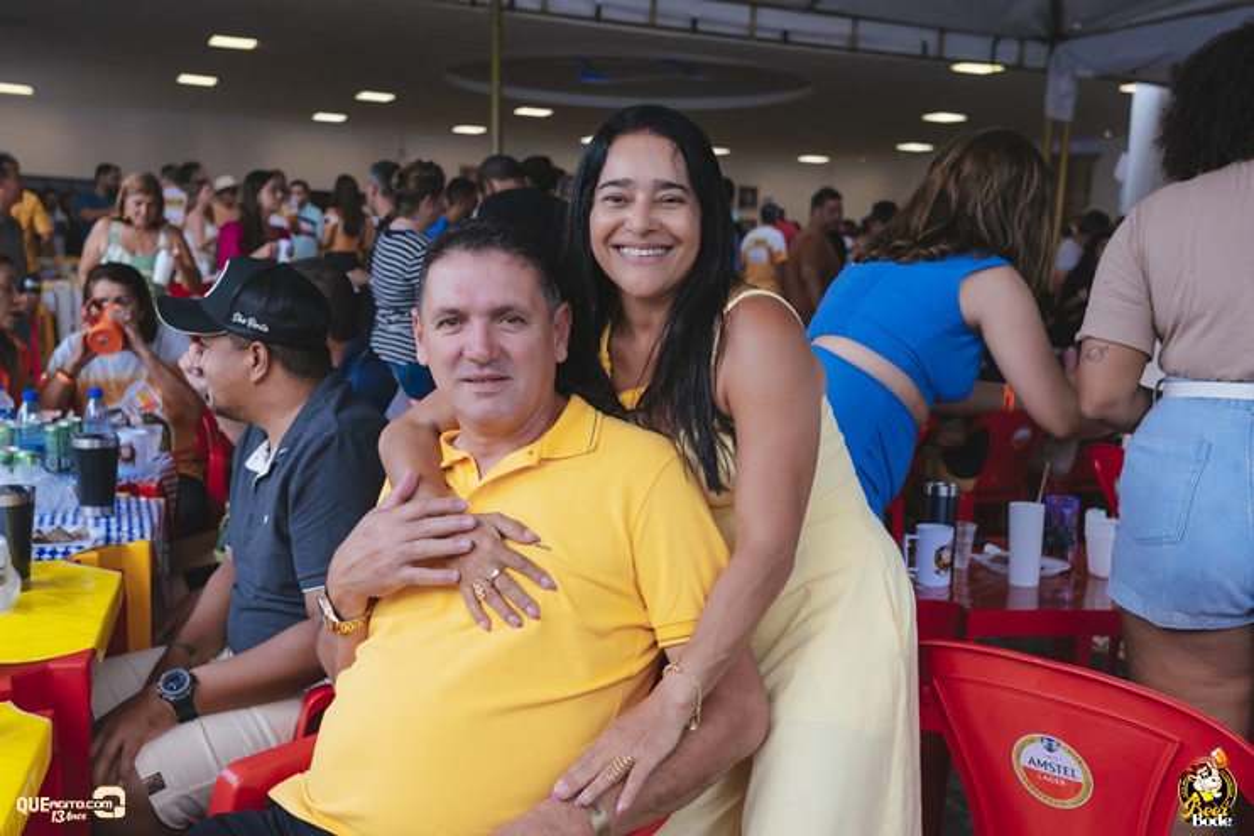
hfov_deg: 53.1
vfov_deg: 36.9
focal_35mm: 36
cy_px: 418
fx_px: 1254
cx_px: 627
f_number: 2.8
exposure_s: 1/1600
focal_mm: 24
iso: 1600
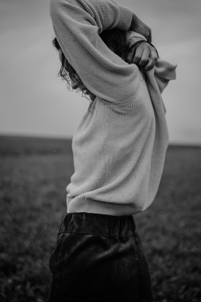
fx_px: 293
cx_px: 100
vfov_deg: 54.4
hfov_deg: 37.9
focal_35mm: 35
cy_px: 151
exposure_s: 1/2000
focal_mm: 35
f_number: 1.8
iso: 100
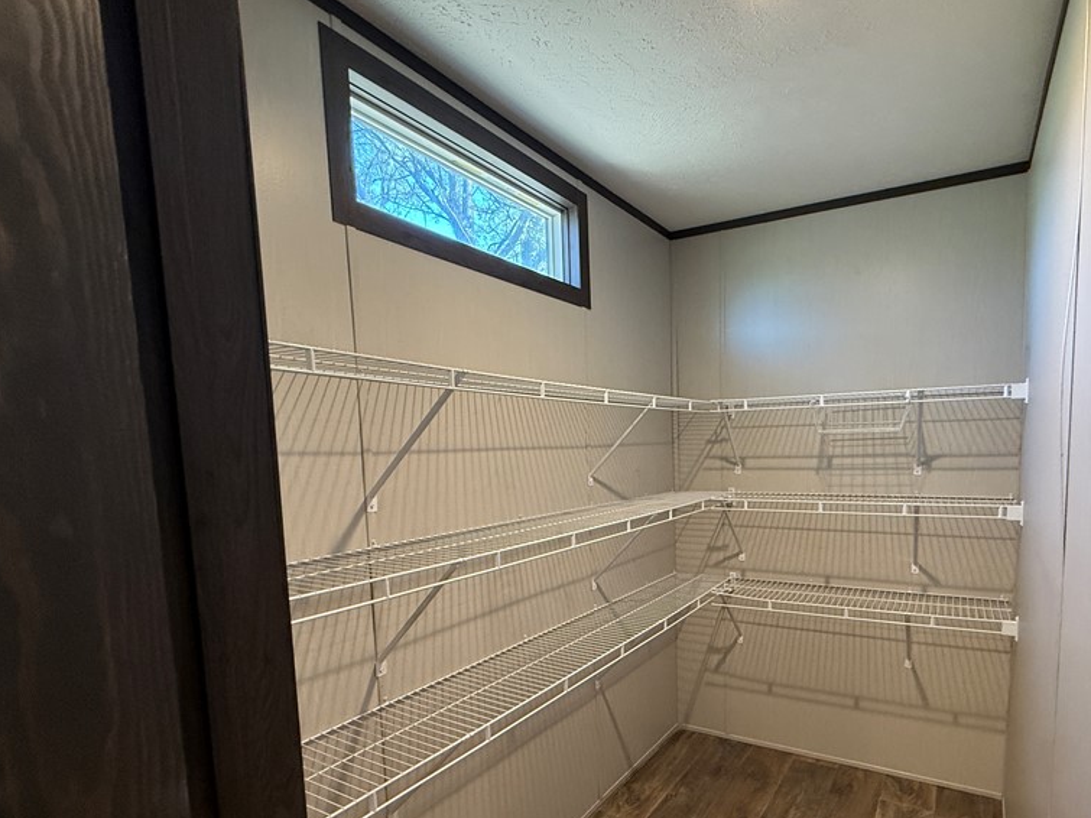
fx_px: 599
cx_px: 663
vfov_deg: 67.8
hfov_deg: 83.5
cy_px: 503
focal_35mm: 19
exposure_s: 1/120
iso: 400
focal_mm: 2.22
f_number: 2.2
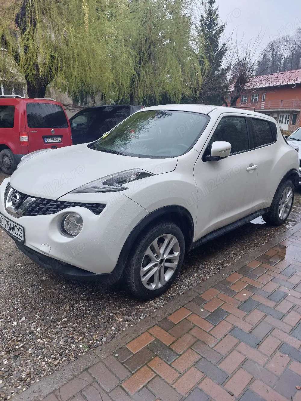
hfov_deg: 54.9
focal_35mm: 25
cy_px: 200
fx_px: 290
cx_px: 150
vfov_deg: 69.4
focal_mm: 5.23
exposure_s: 1/50
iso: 40
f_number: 1.8
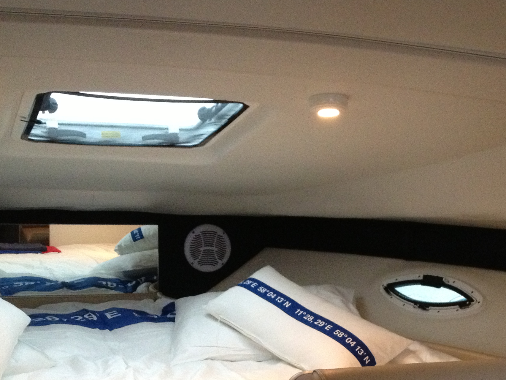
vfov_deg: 21.5
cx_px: 303
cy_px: 341
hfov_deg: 28.9
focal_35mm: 67
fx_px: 979
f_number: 2.4
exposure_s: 1/15
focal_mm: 4.28
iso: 400
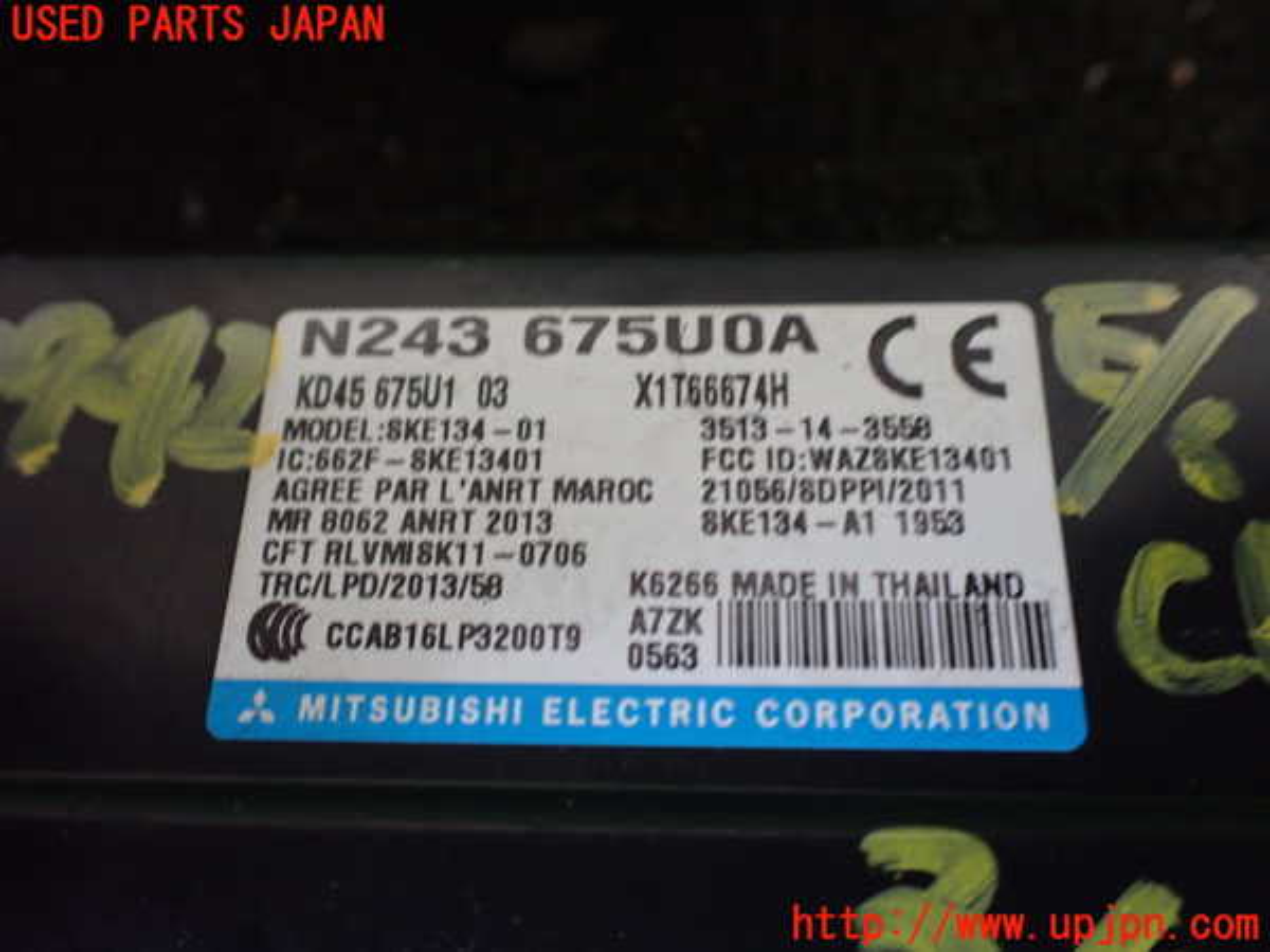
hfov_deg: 60.0
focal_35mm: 30
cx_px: 635
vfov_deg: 46.8
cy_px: 476
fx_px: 1101
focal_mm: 5.4
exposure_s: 1/60
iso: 800
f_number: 2.3
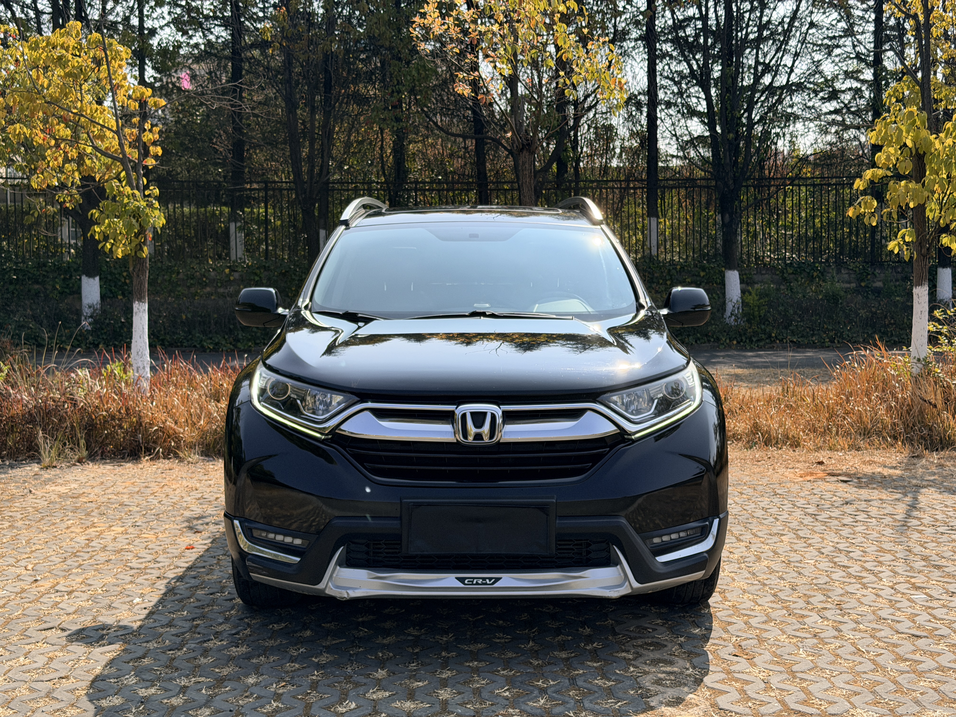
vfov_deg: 30.3
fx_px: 1326
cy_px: 358
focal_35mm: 48
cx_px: 478
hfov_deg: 39.7
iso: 64
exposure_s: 1/4878
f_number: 1.78
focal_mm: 6.76
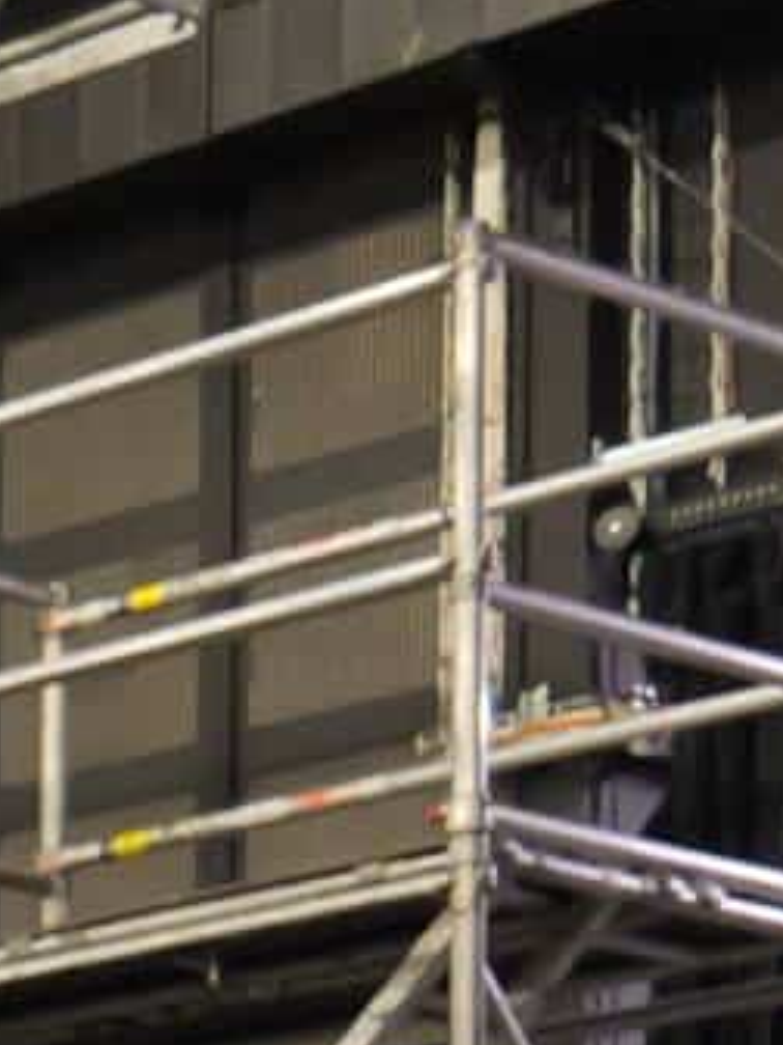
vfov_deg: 11.3
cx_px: -2908
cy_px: 1992
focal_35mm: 161
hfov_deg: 6.3
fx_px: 4856
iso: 3200
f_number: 3.7
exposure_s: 1/60
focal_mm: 22
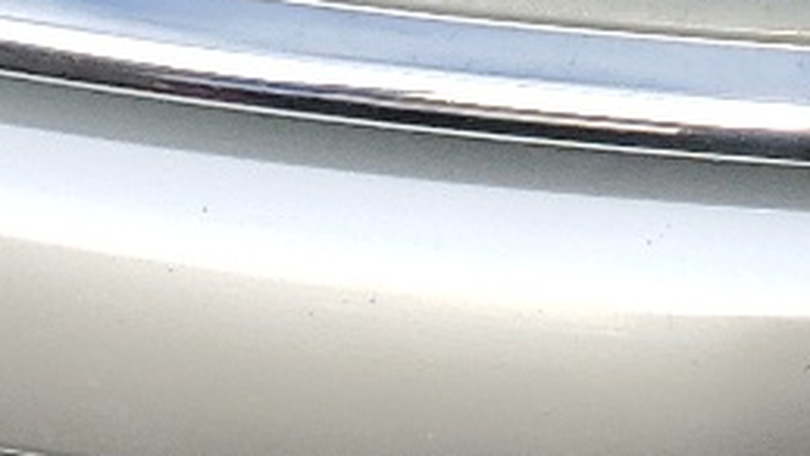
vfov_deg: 5.9
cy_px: -1371
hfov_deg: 11.6
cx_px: 1339
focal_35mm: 175
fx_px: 3761
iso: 50
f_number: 1.5
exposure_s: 1/909
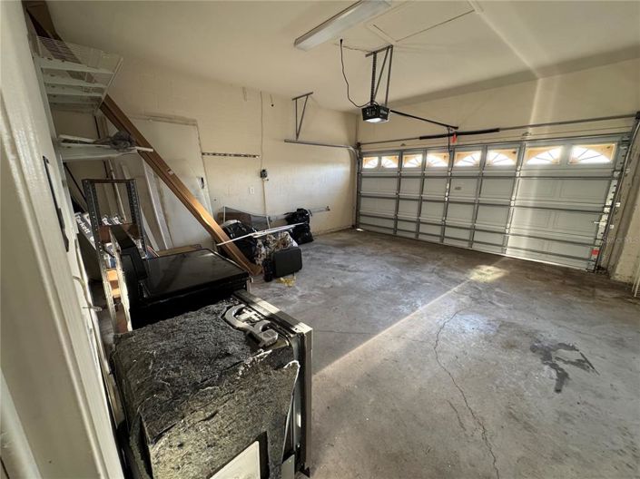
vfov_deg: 85.6
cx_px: 320
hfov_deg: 102.1
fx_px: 259
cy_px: 240
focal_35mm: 14
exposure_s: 1/60
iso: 320
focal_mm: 2.22
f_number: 2.2
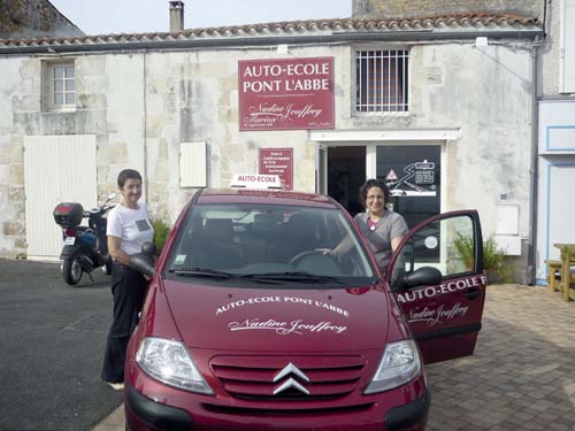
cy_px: 216
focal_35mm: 33
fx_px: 548
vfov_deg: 42.9
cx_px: 288
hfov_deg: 55.4
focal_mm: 5.5
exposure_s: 1/160
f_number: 8
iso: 100
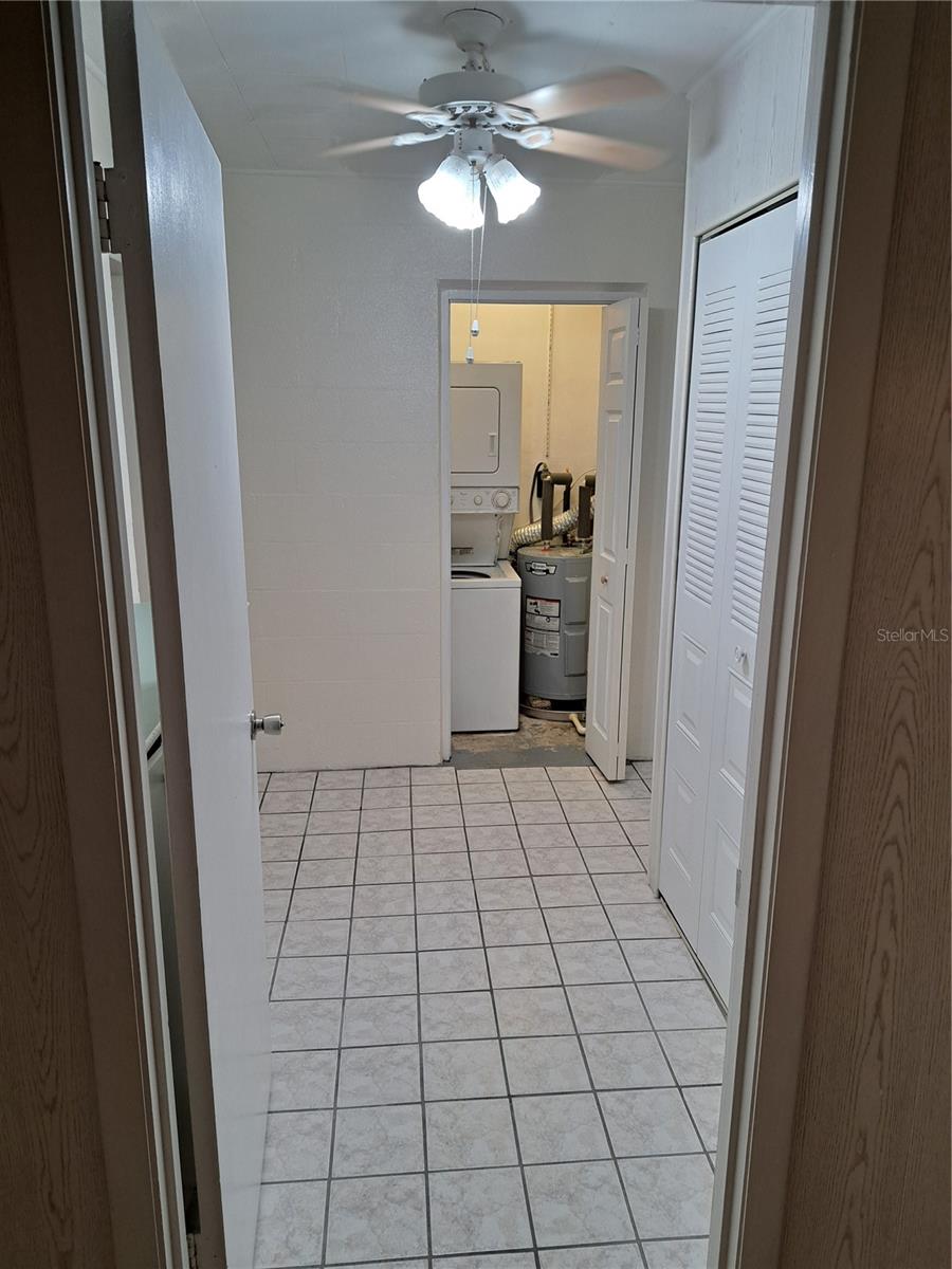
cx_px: 476
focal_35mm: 24
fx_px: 880
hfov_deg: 56.8
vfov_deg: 71.6
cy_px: 634
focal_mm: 5.23
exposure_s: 1/60
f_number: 1.8
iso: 160
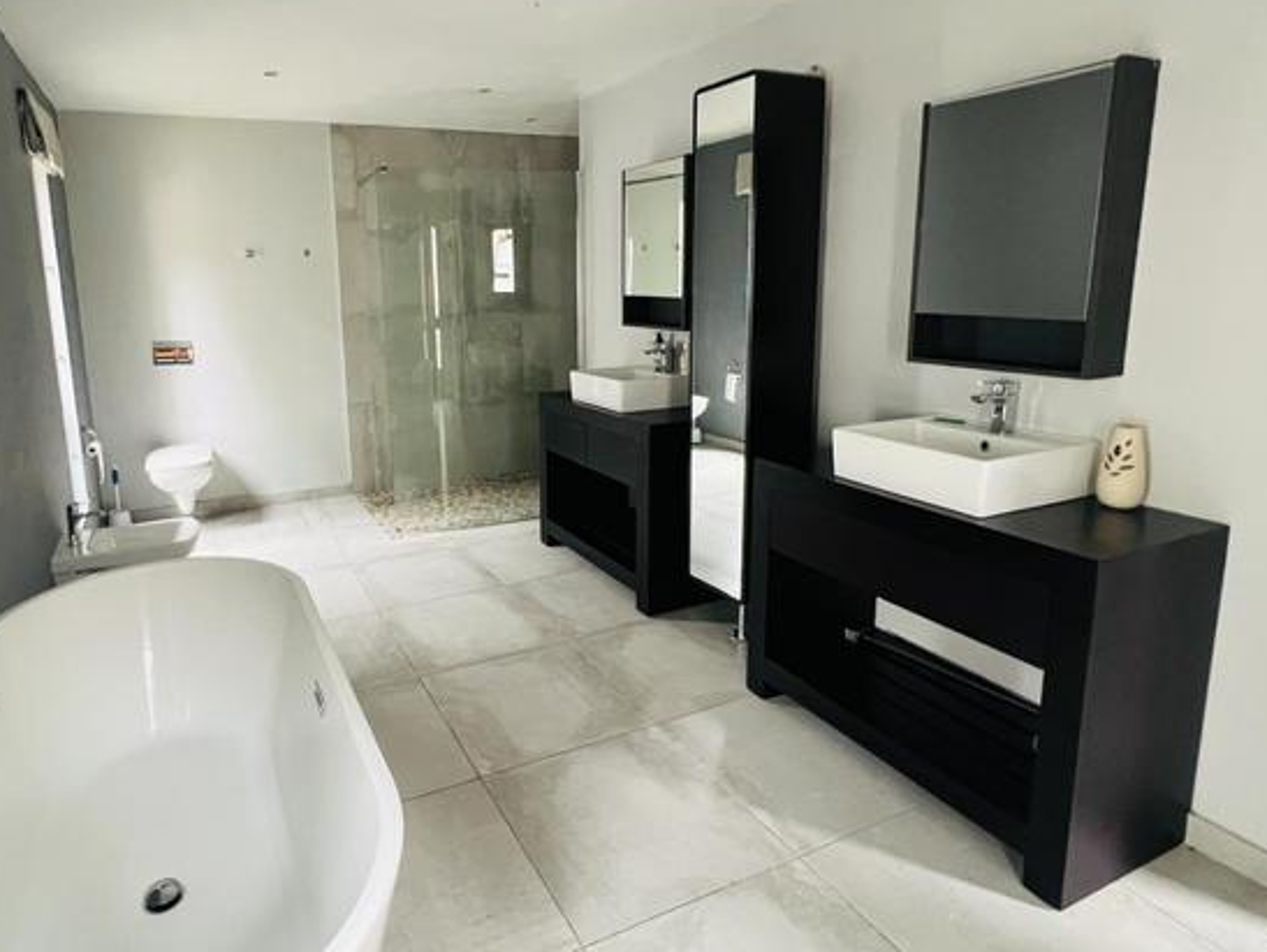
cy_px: 405
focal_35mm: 19
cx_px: 505
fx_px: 696
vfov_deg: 68.4
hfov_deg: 83.6
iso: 640
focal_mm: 1.57
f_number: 1.8
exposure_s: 1/60
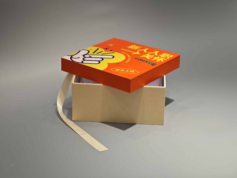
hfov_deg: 26.0
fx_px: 513
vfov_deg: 19.6
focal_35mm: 75
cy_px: 89
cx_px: 118
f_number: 2
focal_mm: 10.1
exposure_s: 1/100
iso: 125
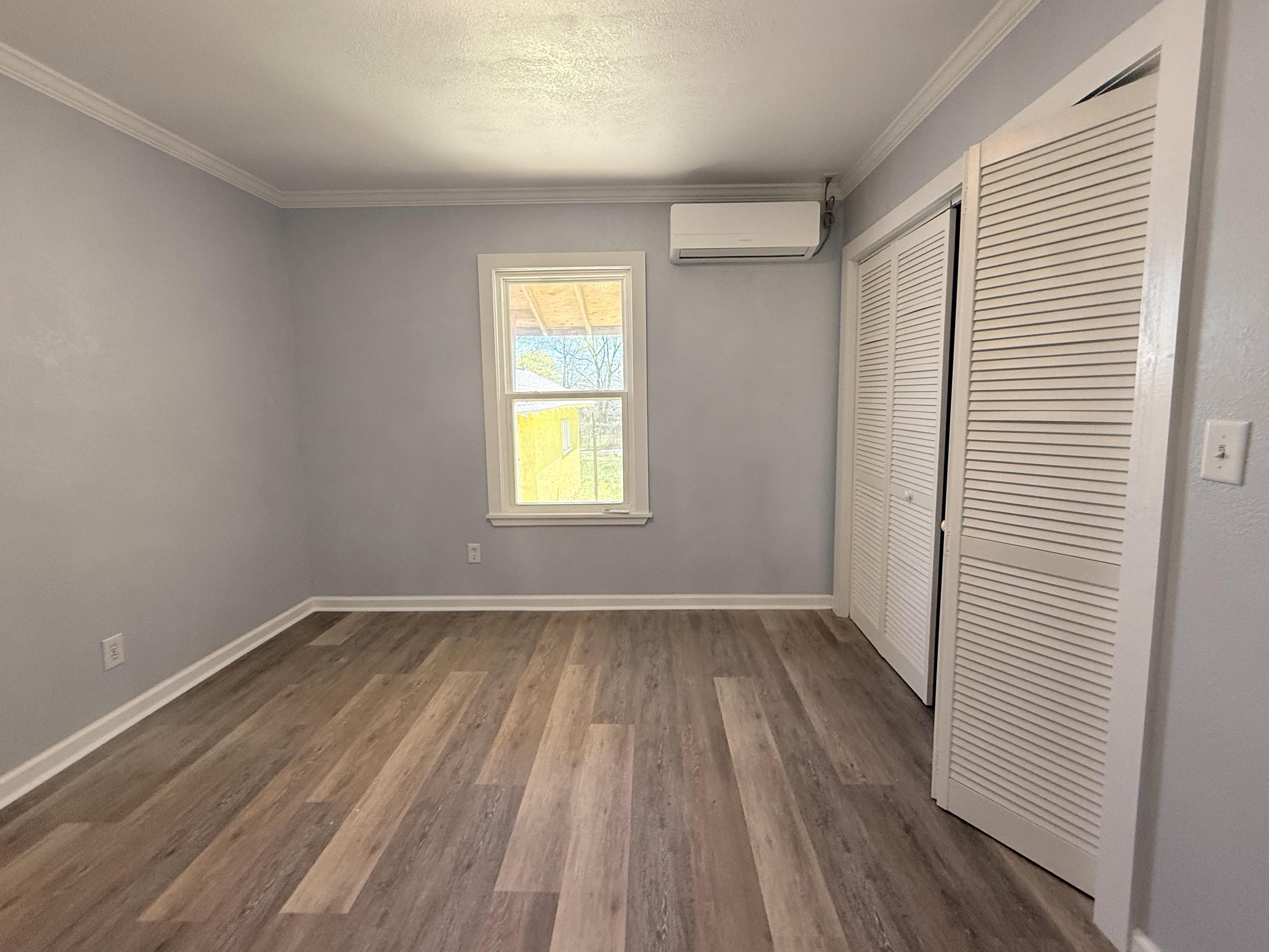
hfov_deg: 98.2
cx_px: 640
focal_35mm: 15
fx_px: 550
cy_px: 455
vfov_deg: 81.7
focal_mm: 2.22
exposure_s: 1/99
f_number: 2.2
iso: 250
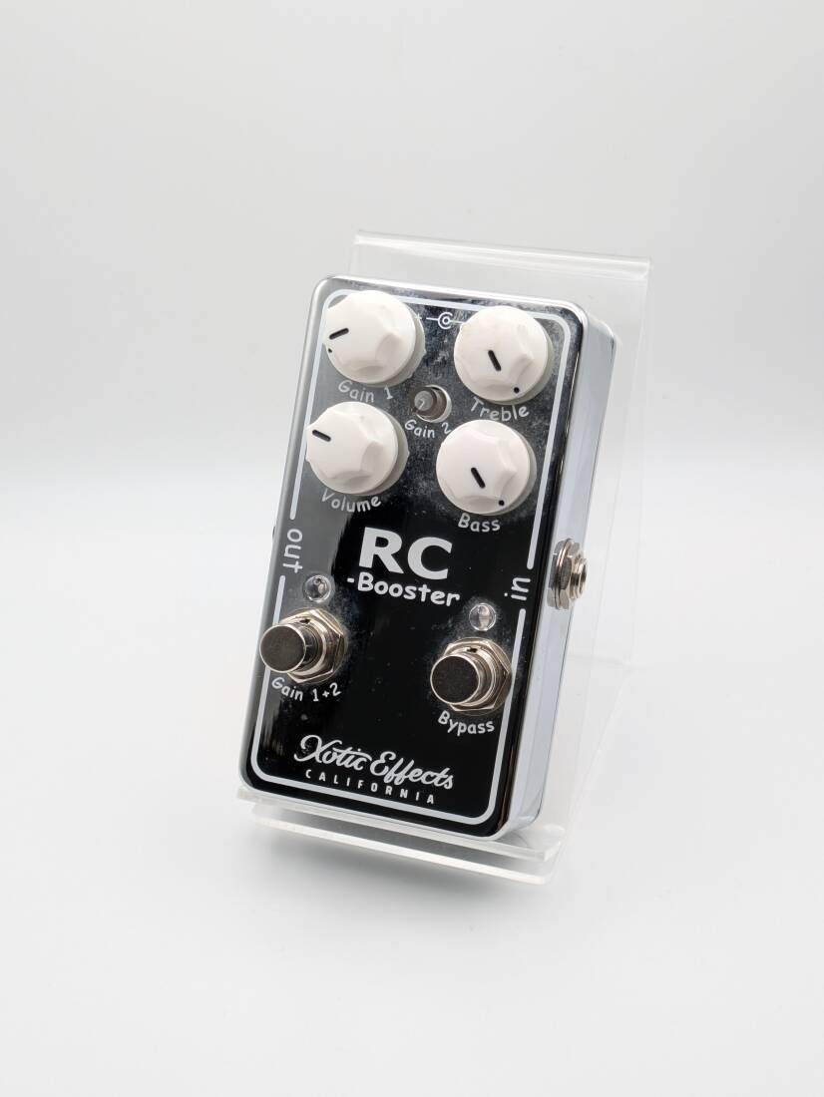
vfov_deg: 37.5
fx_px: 1617
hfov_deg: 28.6
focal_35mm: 51
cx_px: 412
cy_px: 548
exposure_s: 1/130
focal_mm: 5.43
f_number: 1.89
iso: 55
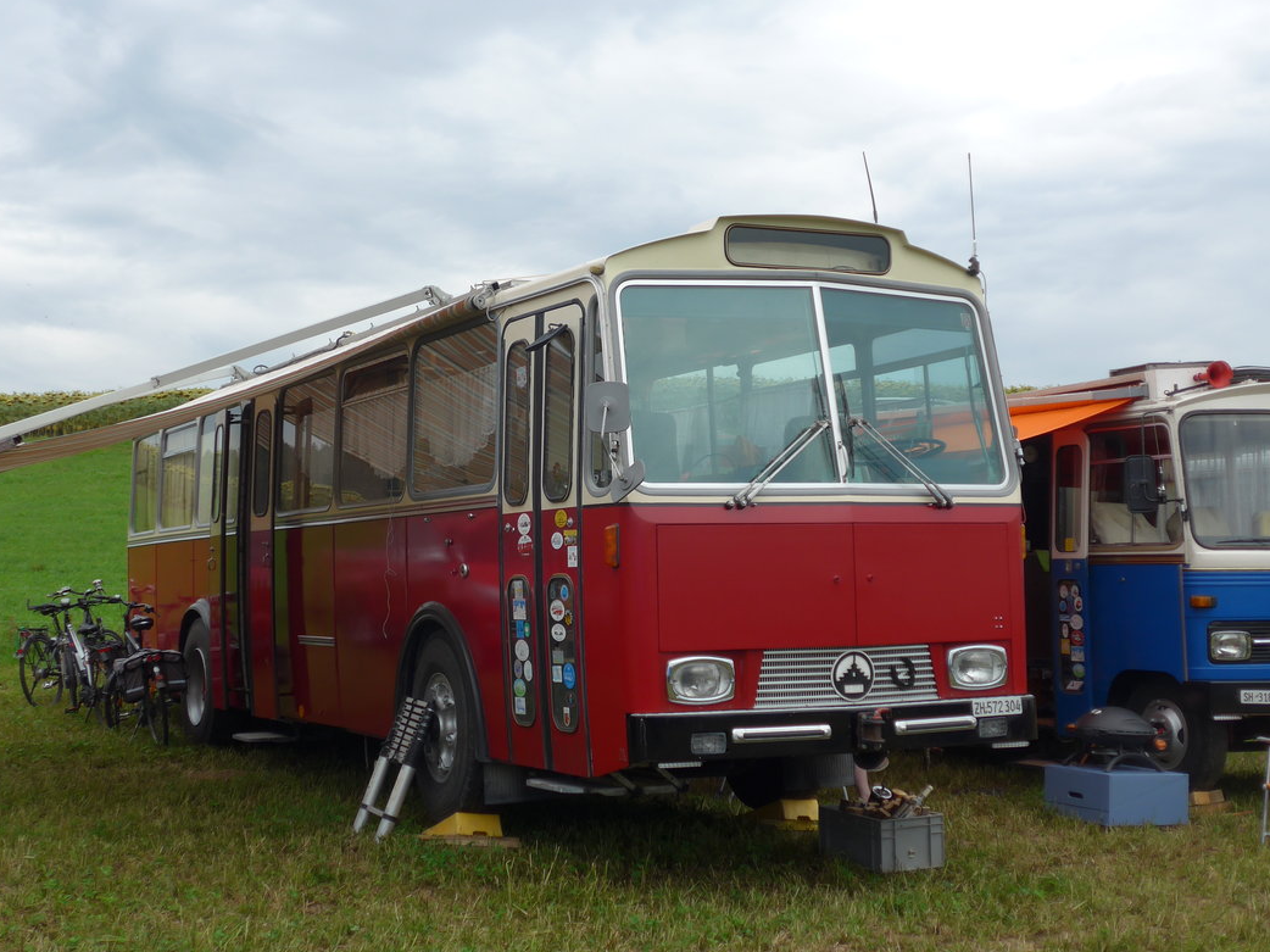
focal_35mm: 53
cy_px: 438
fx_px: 1944
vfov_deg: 27.5
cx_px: 580
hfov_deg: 36.2
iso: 80
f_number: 3
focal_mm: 9.5
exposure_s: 1/500
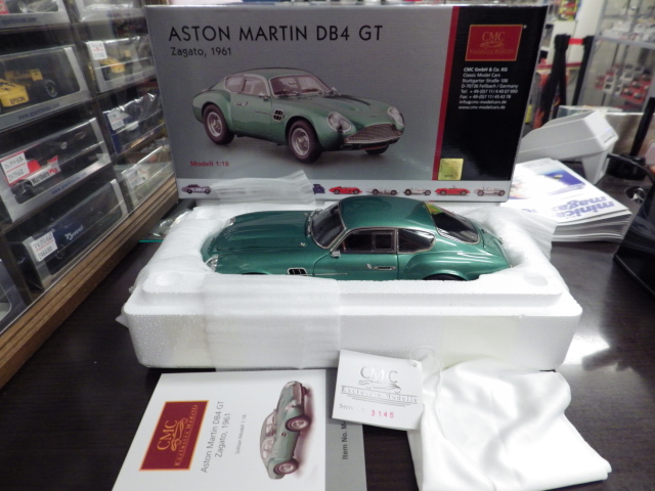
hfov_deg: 76.4
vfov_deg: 61.1
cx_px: 328
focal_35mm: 22
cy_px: 246
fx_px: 416
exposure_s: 1/45
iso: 320
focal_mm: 4
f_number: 3.1
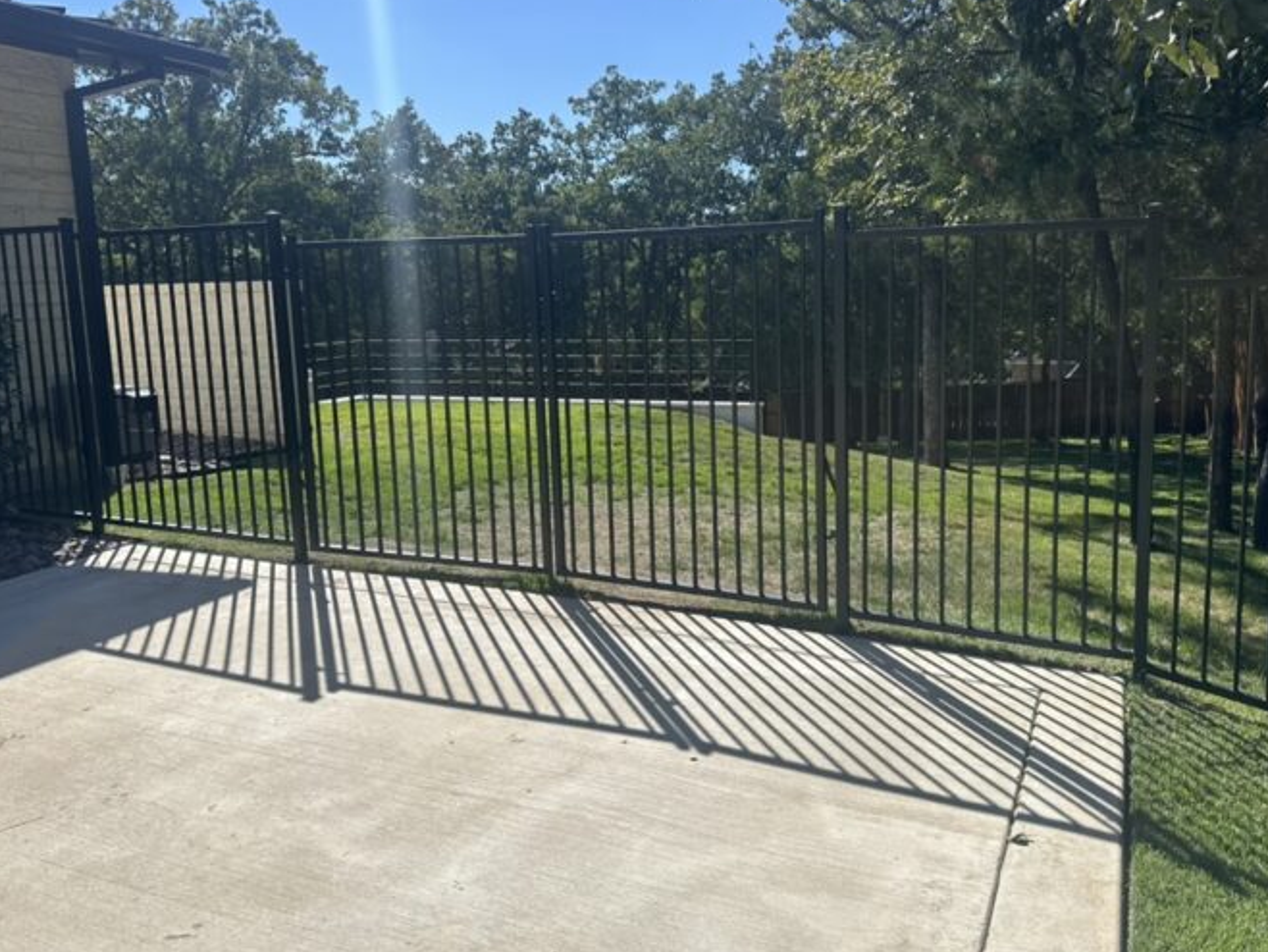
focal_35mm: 28
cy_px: 434
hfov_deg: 63.2
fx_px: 1026
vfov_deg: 49.7
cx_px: 719
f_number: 1.78
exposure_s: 1/5848
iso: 80
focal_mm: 6.86
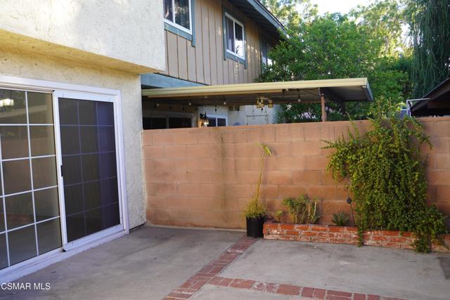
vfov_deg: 42.3
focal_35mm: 31
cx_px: 225
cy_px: 150
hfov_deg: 60.3
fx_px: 388
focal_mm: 31
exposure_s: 1/80
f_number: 5
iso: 100
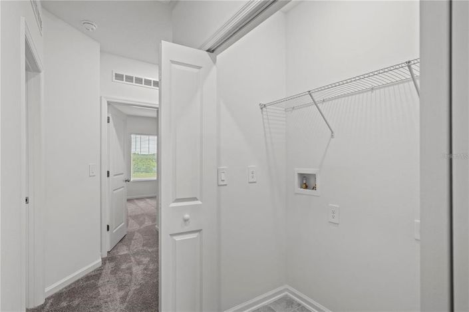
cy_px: 156
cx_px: 234
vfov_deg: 70.4
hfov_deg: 93.3
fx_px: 221
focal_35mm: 17
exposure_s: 1/2
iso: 320
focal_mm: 17
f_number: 7.1
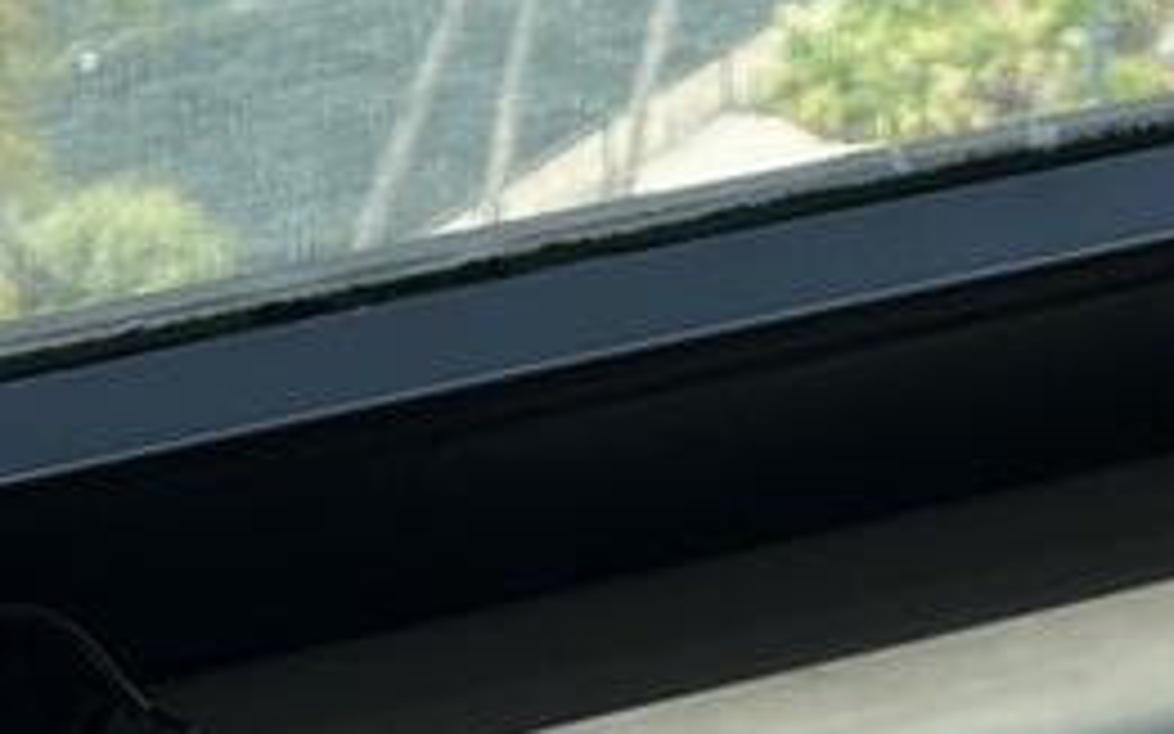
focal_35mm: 117
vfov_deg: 9.8
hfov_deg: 17.7
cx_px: 225
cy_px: -1054
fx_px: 3743
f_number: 1.78
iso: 80
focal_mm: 6.86
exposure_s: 1/2299
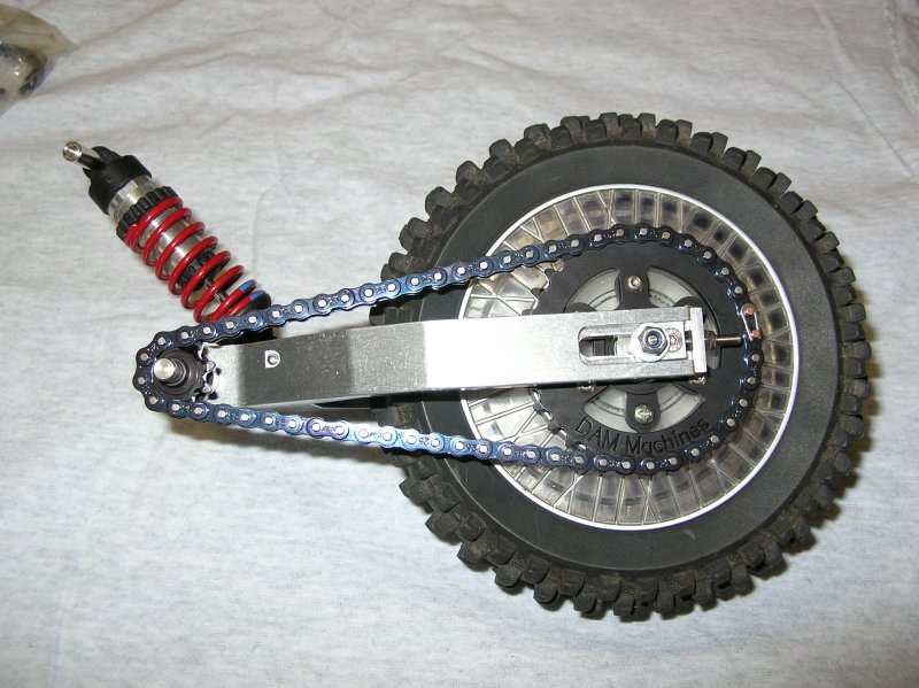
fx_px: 955
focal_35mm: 36
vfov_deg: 39.6
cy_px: 344
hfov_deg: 51.4
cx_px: 460
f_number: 2.7
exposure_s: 1/60.1
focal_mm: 6
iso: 50
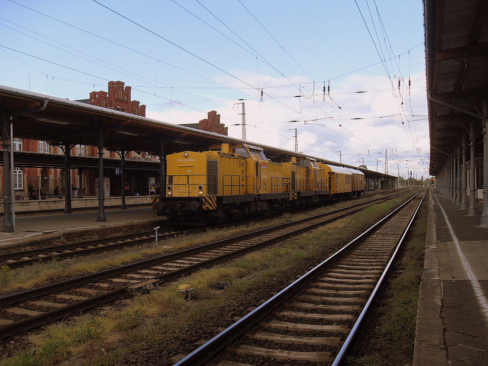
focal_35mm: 34
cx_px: 244
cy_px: 183
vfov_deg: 41.8
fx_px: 479
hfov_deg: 54.0
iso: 80
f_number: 7
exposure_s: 1/125
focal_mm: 6.3
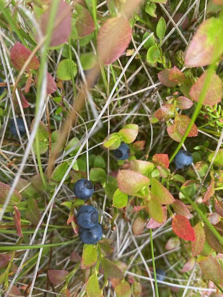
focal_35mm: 25
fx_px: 215
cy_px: 148
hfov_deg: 54.9
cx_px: 112
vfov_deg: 69.4
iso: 32
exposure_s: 1/280
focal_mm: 4.25
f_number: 1.8
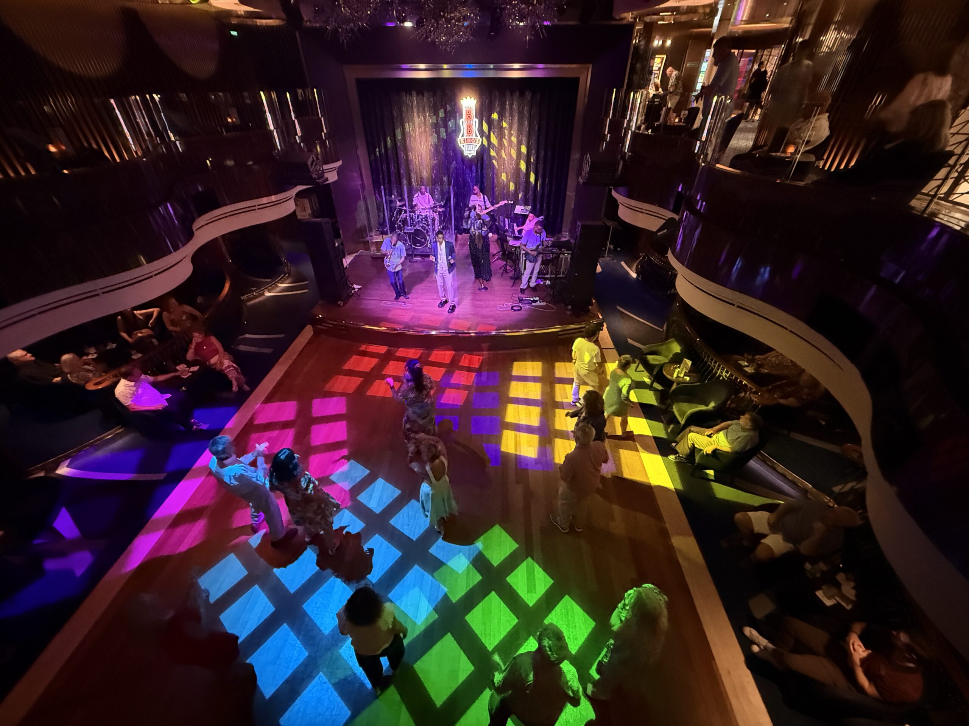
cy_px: 363
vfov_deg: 85.7
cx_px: 484
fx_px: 392
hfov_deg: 102.1
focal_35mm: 14
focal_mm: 2.22
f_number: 2.2
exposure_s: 1/40
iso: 1600
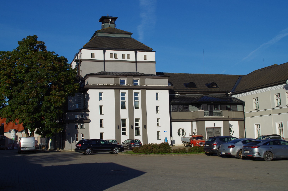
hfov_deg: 40.4
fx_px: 391
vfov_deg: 27.4
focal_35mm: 49
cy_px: 96
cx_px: 144
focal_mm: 33
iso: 100
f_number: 14
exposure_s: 1/200
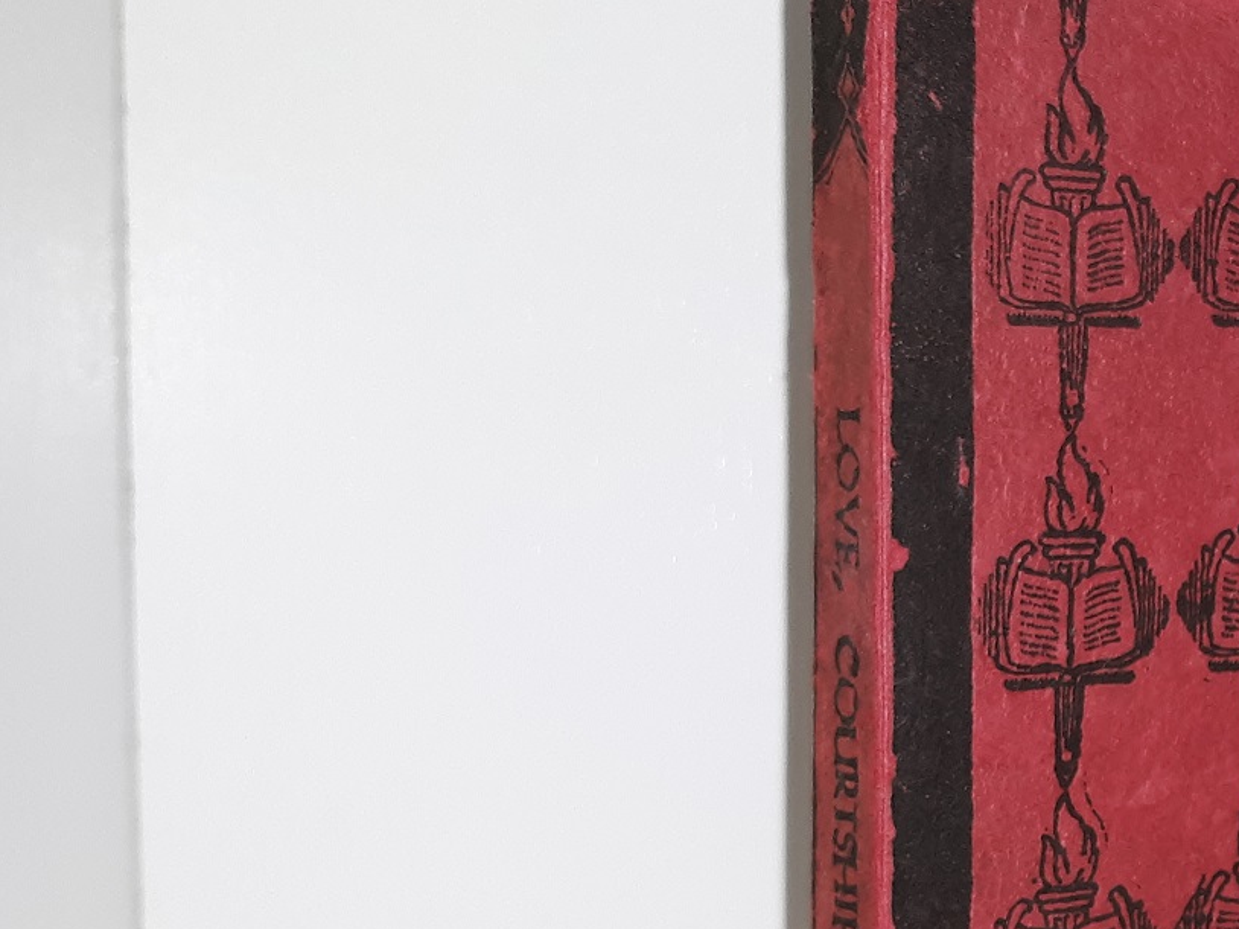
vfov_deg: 20.6
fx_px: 2541
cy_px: 679
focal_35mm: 71
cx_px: 1387
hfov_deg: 25.3
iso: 40
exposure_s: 1/139
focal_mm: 3.7
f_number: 1.7
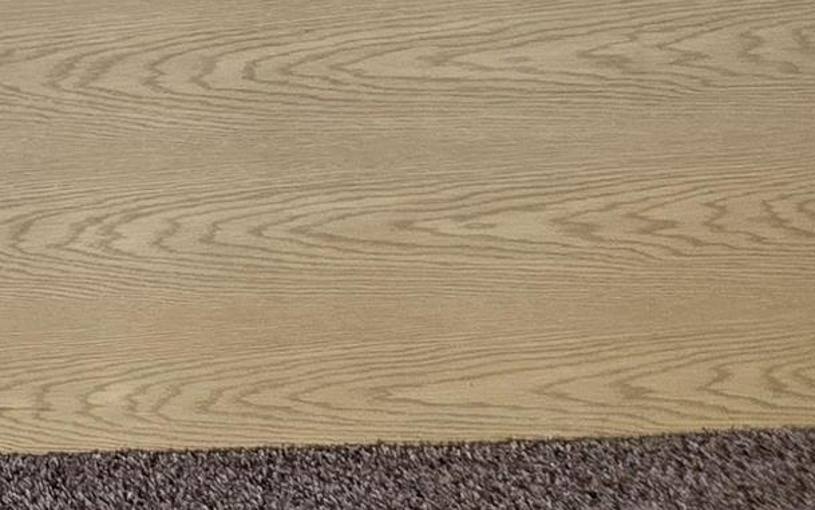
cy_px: -890
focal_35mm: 123
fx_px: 2733
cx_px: -878
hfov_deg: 14.0
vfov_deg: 9.1
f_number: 1.8
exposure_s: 1/120
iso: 125
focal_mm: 5.4
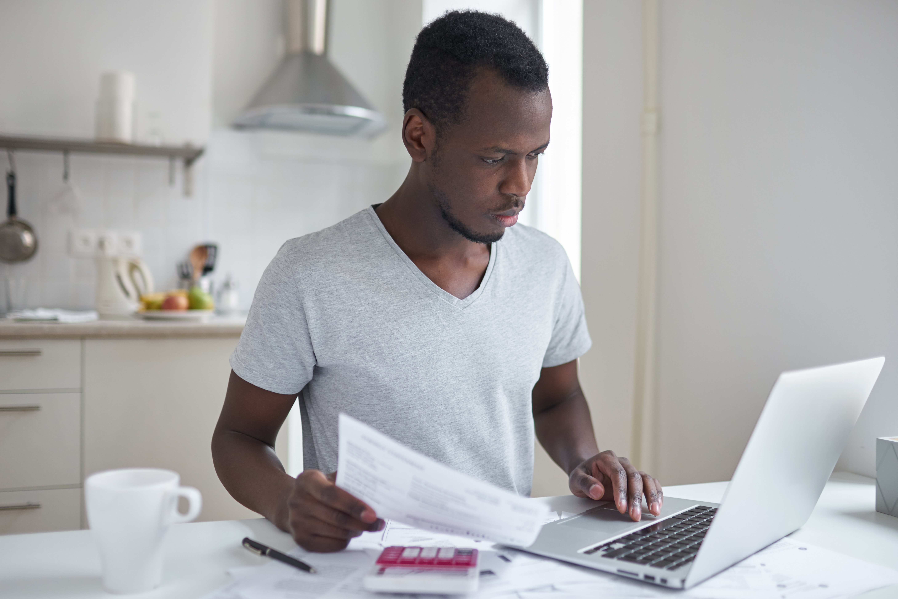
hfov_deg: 54.4
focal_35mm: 35
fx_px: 873
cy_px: 300
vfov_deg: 37.8
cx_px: 449
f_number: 2
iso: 400
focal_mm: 35
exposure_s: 1/50
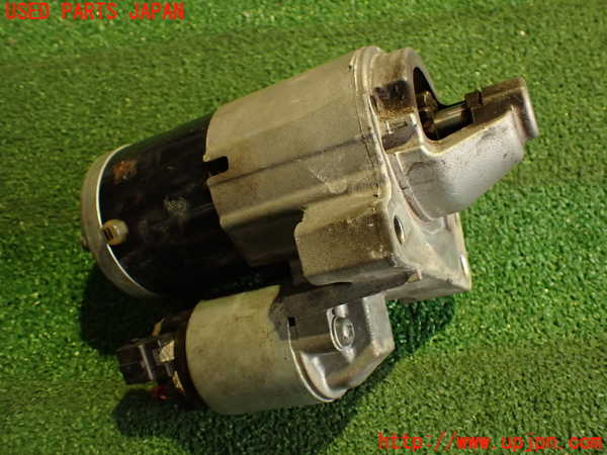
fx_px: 561
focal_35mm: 32
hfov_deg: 56.8
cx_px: 304
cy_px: 228
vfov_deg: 44.2
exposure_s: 1/30
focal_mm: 5.79
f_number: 2.4
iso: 500
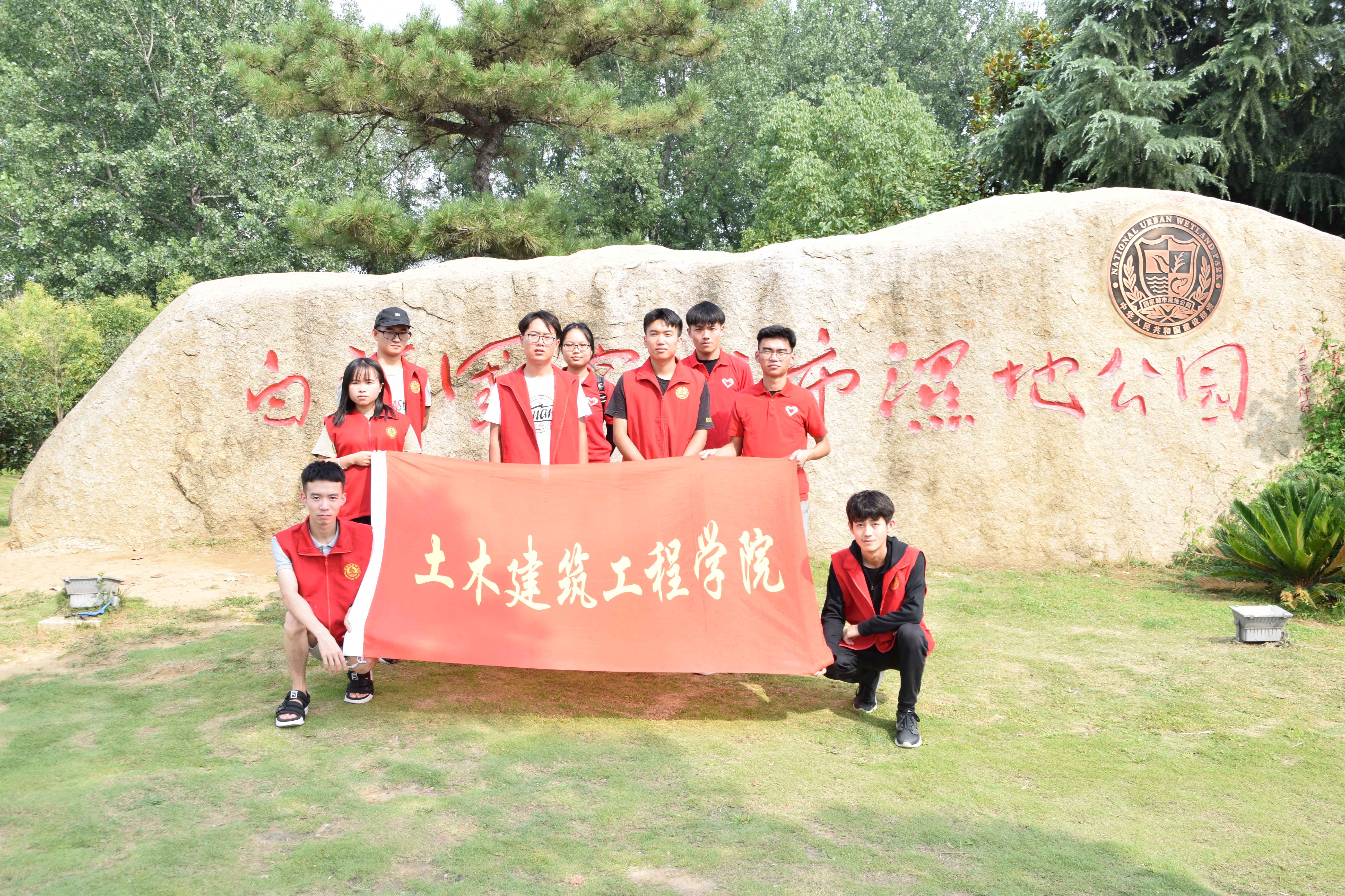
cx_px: 672
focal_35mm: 33
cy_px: 448
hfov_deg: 57.2
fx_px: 1233
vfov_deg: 40.0
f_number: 8
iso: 100
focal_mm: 22
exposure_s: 1/80
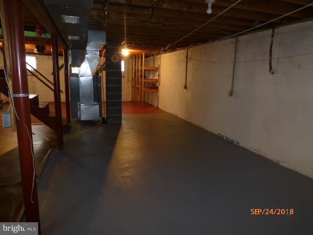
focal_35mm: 24
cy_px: 118
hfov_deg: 71.6
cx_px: 156
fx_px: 217
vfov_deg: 56.8
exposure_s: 1/4
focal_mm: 4.3
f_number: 3.3
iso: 100
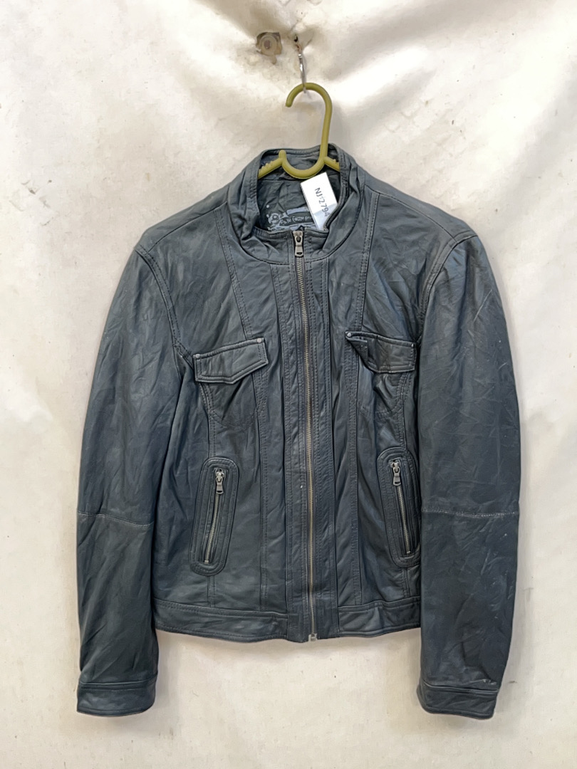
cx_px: 288
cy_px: 384
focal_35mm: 27
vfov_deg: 65.3
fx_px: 600
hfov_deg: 51.4
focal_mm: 5.1
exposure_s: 1/60
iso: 64
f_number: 1.6
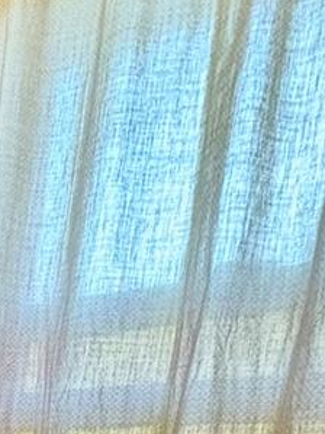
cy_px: 692
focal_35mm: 72
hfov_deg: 16.2
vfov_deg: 21.5
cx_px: -310
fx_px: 902
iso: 500
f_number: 2.2
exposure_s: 1/60
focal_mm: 2.22
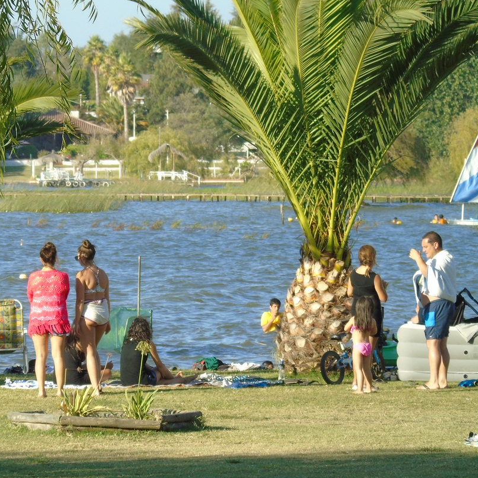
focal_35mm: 302
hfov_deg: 5.8
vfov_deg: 5.8
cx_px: 95
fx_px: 4718
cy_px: 221
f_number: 4.7
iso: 80
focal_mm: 38
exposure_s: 1/250
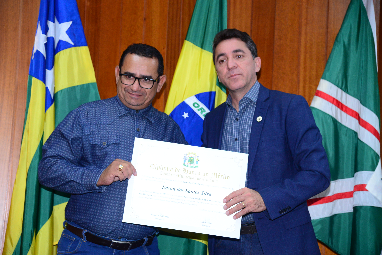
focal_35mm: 82
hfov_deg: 24.8
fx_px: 870
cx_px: 191
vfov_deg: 16.7
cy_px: 128
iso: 2500
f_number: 5
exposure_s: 1/125
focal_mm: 82
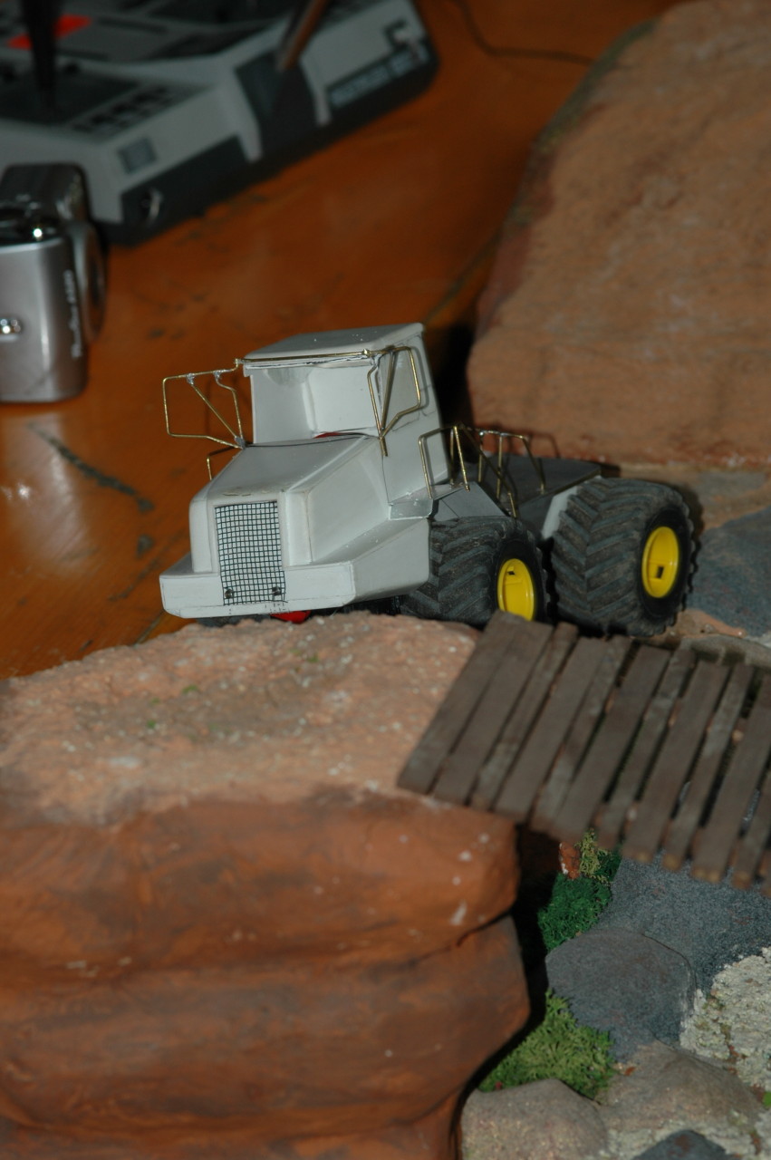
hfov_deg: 8.7
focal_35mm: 158
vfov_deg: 13.1
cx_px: 386
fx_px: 5069
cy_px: 580
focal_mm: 105
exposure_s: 1/60
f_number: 8
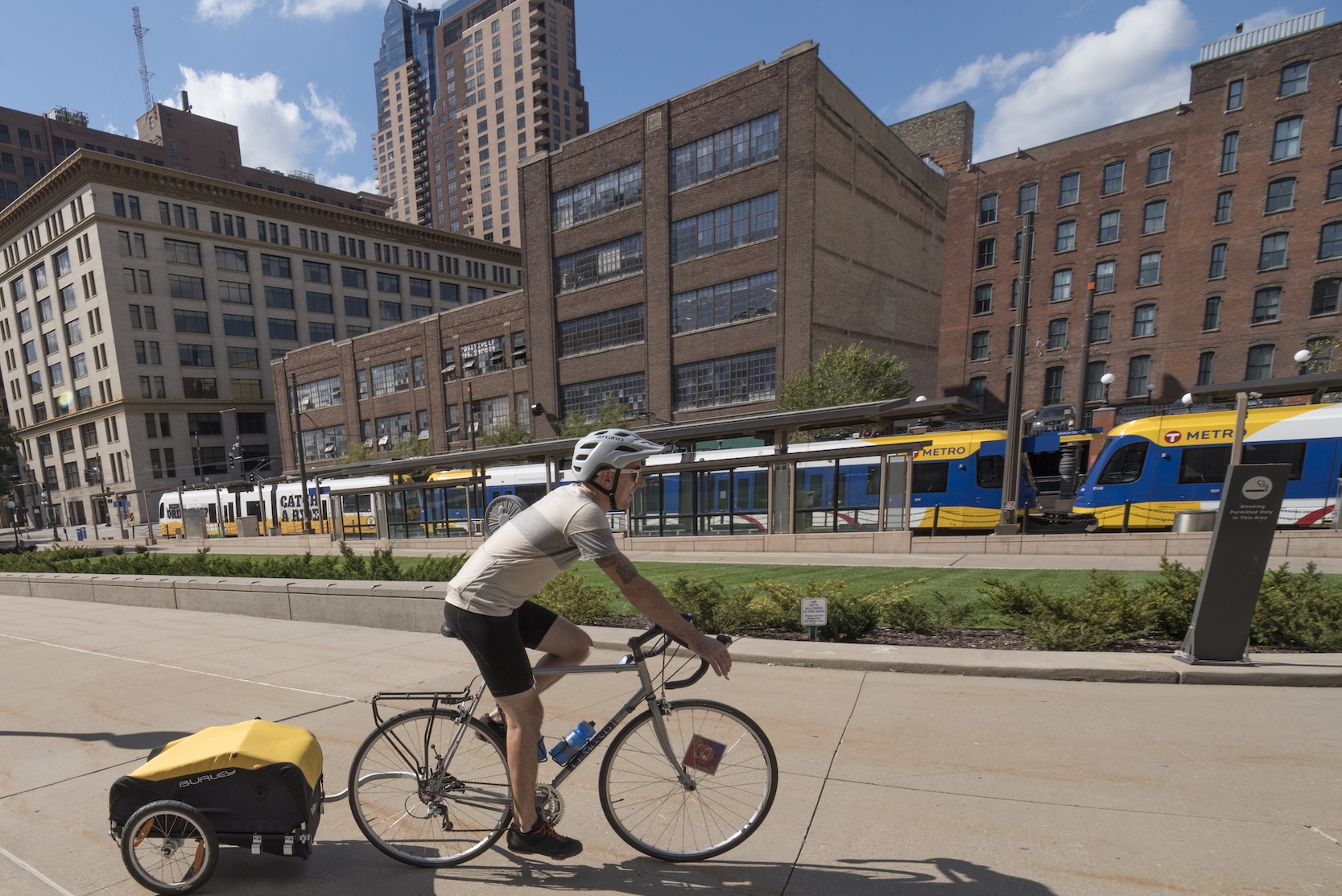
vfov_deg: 56.8
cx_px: 362
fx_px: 783
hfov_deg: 76.2
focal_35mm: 21
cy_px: 665
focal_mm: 14
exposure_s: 1/800
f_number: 14
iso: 640
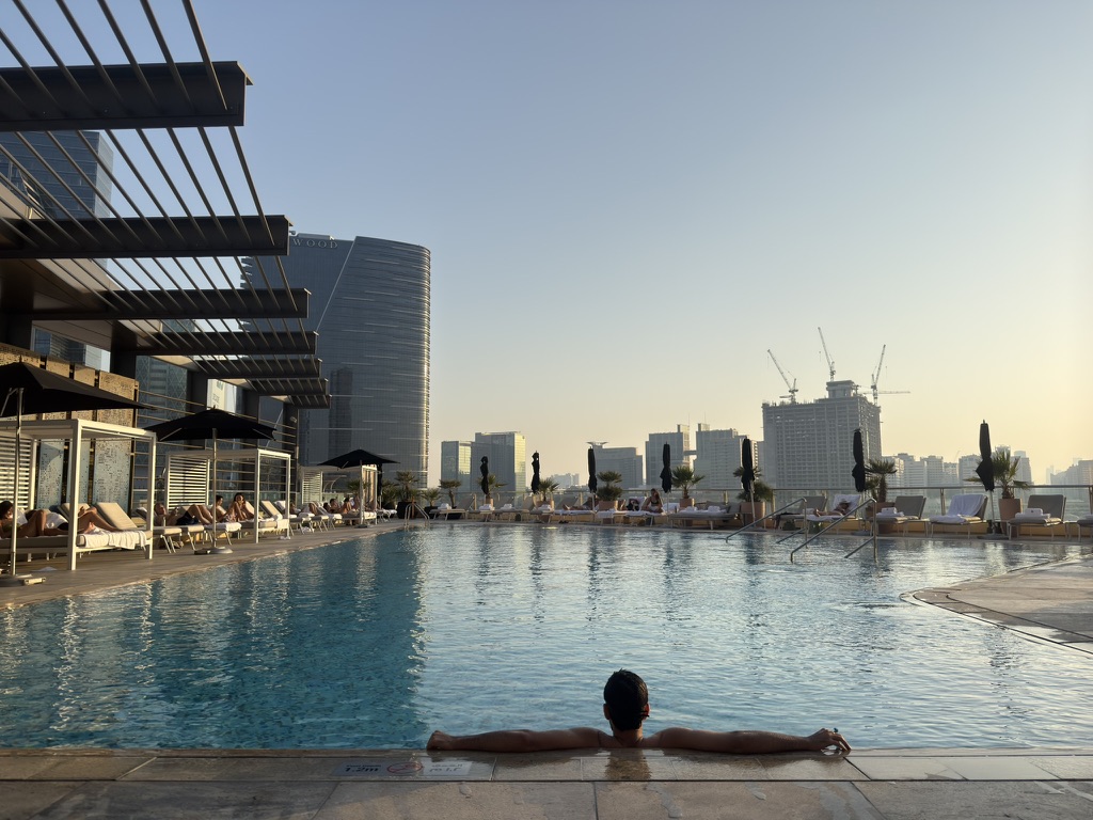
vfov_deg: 56.8
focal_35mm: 24
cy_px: 410
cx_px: 546
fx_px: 758
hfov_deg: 71.6
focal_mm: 6.76
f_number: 1.78
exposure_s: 1/4098
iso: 64
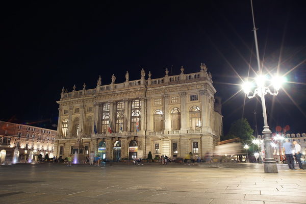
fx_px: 221
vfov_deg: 49.6
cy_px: 102
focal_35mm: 26
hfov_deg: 69.4
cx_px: 153
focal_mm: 26
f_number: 8
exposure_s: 1
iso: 400
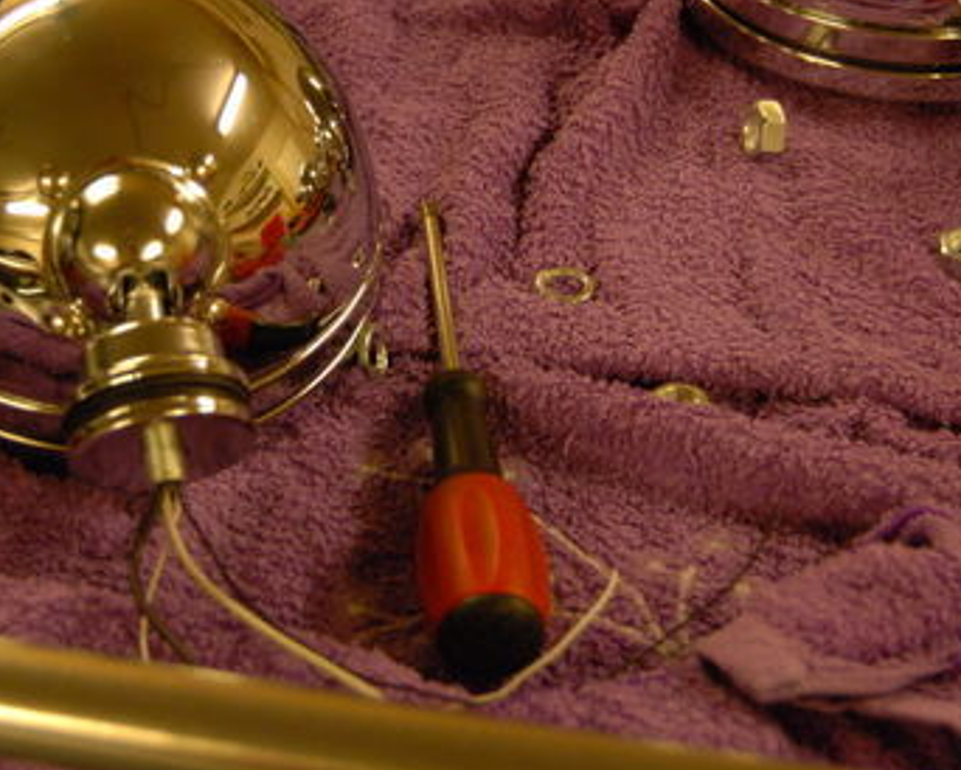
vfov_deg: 19.4
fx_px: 2248
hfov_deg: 23.9
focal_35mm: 79
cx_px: 261
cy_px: 256
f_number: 4.2
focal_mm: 30
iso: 1000
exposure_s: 1/50
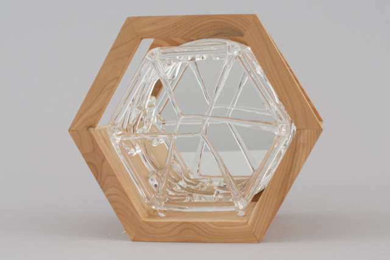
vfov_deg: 22.6
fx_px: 650
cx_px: 195
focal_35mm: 60
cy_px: 130
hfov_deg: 33.4
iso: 100
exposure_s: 1/60
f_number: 8
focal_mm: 40
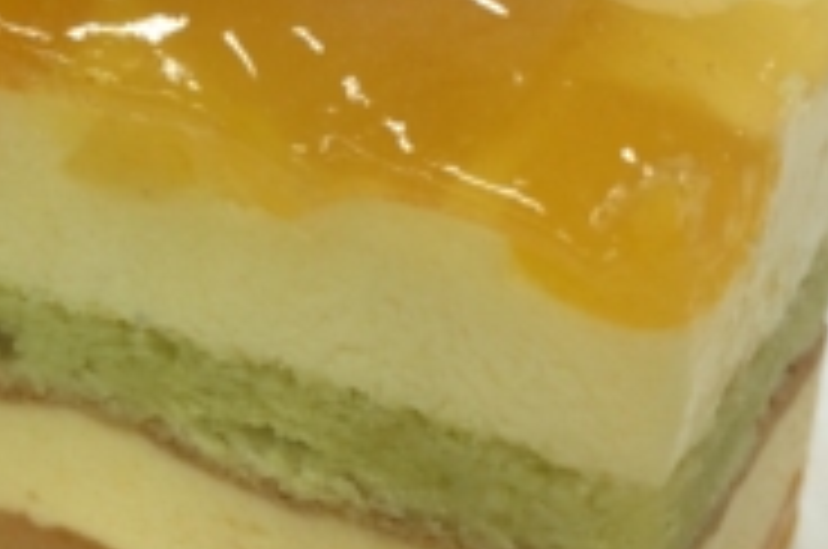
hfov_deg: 26.6
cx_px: 112
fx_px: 1699
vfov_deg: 18.3
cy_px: 243
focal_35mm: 74
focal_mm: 4.15
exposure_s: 1/60
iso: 50
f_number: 2.2
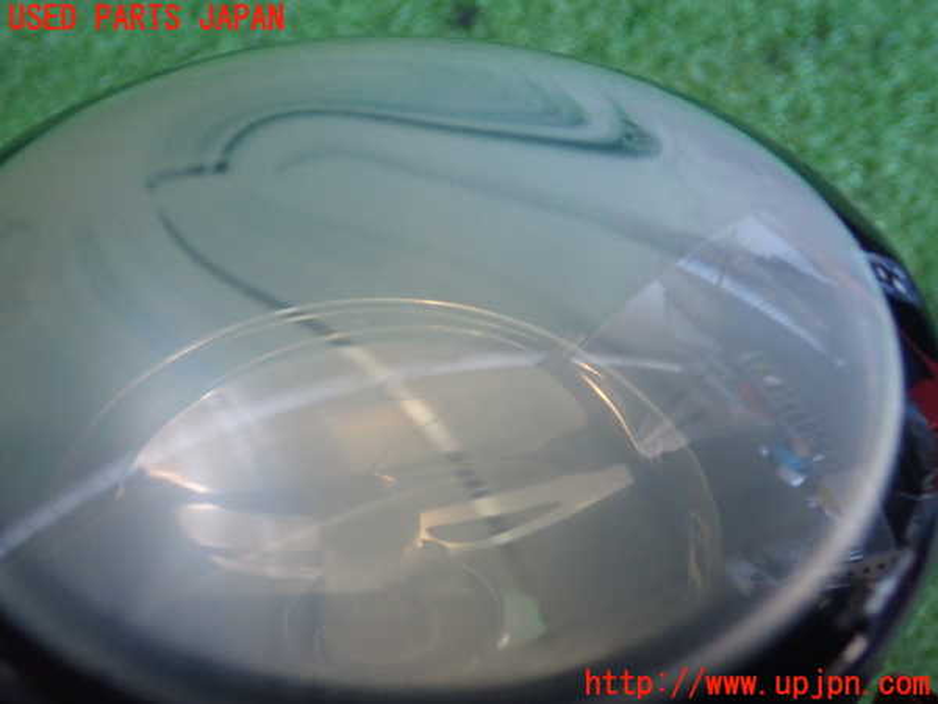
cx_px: 469
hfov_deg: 49.0
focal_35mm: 38
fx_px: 1030
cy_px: 352
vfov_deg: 37.7
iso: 640
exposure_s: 1/80
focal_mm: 6.83
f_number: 2.7
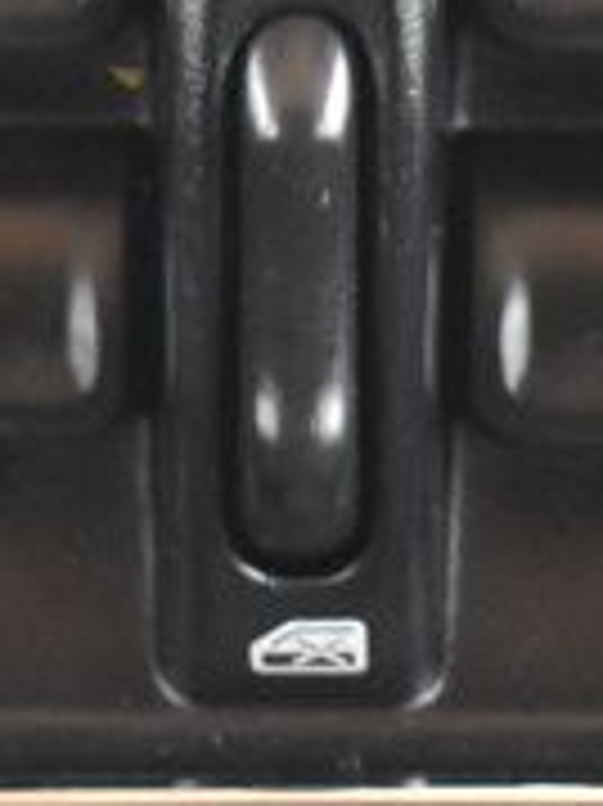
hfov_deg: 3.3
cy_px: 81
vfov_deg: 4.4
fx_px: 10552
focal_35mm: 454
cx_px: 360
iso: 3200
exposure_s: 1/5
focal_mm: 55
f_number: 5.6
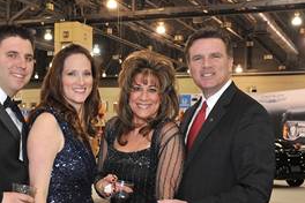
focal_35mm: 75
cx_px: 95
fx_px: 635
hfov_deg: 26.8
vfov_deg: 18.0
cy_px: 167
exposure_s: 1/100
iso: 1600
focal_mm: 36
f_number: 7.1
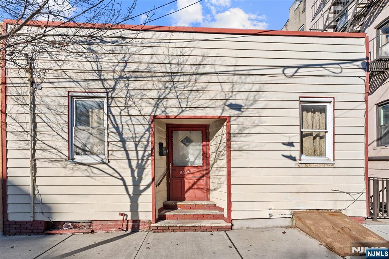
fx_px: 173
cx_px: 194
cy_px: 130
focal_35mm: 16
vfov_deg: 73.8
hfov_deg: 96.7
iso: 100
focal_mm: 16
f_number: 8
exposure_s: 1/125
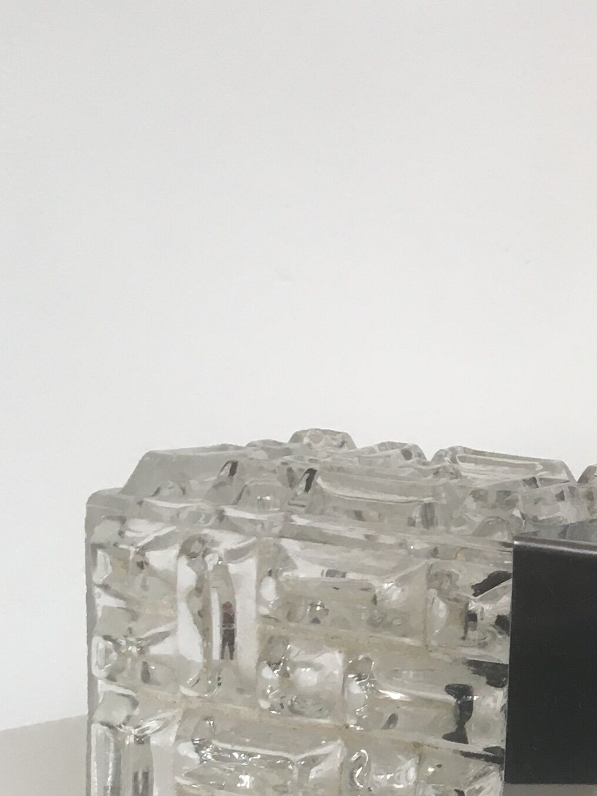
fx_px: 1978
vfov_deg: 22.1
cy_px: 747
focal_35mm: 86
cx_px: 792
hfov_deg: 16.2
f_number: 2.2
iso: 25
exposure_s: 1/33
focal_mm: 4.15
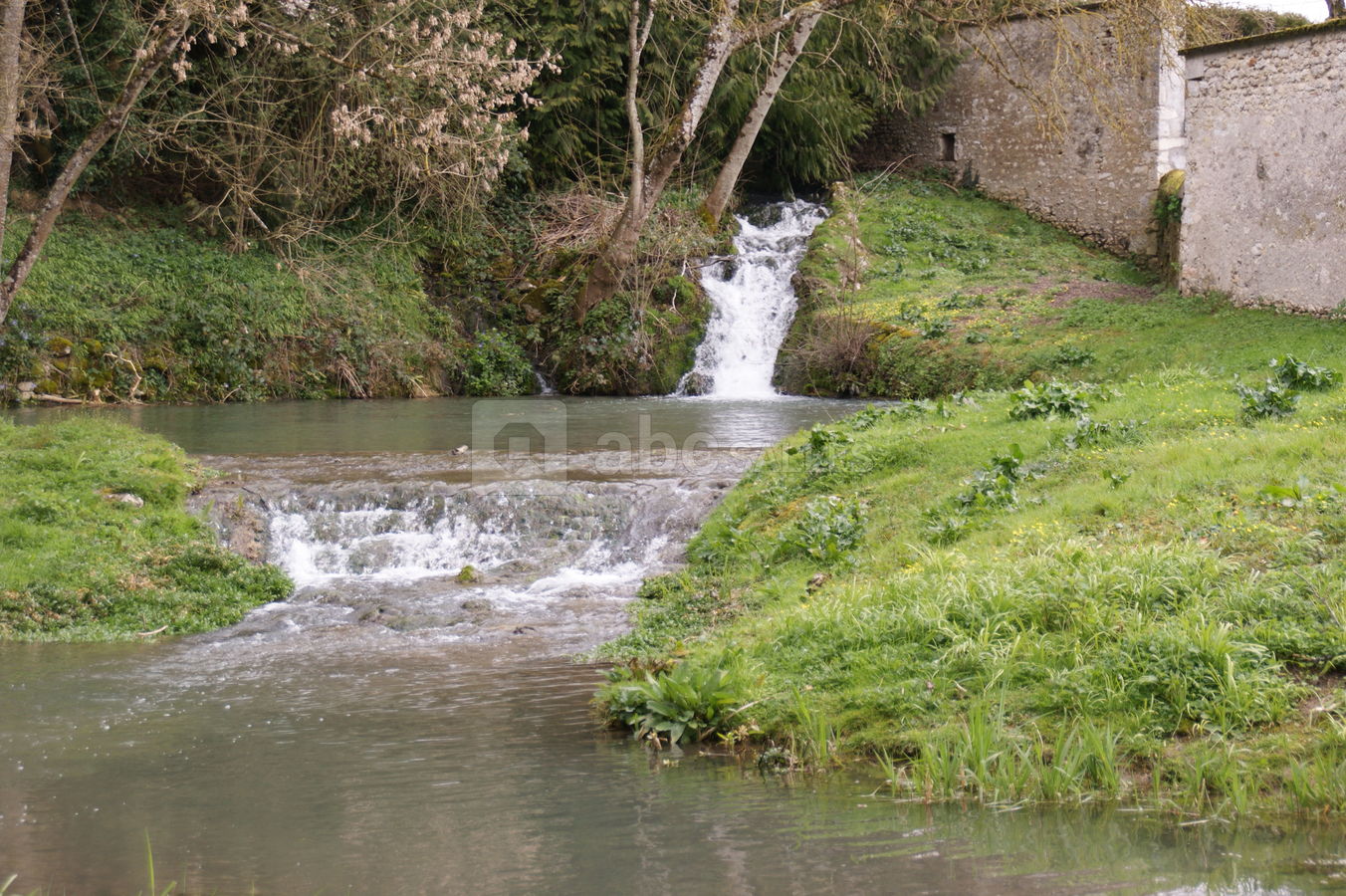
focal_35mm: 82
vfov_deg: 16.5
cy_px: 448
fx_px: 3083
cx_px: 673
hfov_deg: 24.6
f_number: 5.6
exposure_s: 1/100
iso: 100
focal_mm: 55
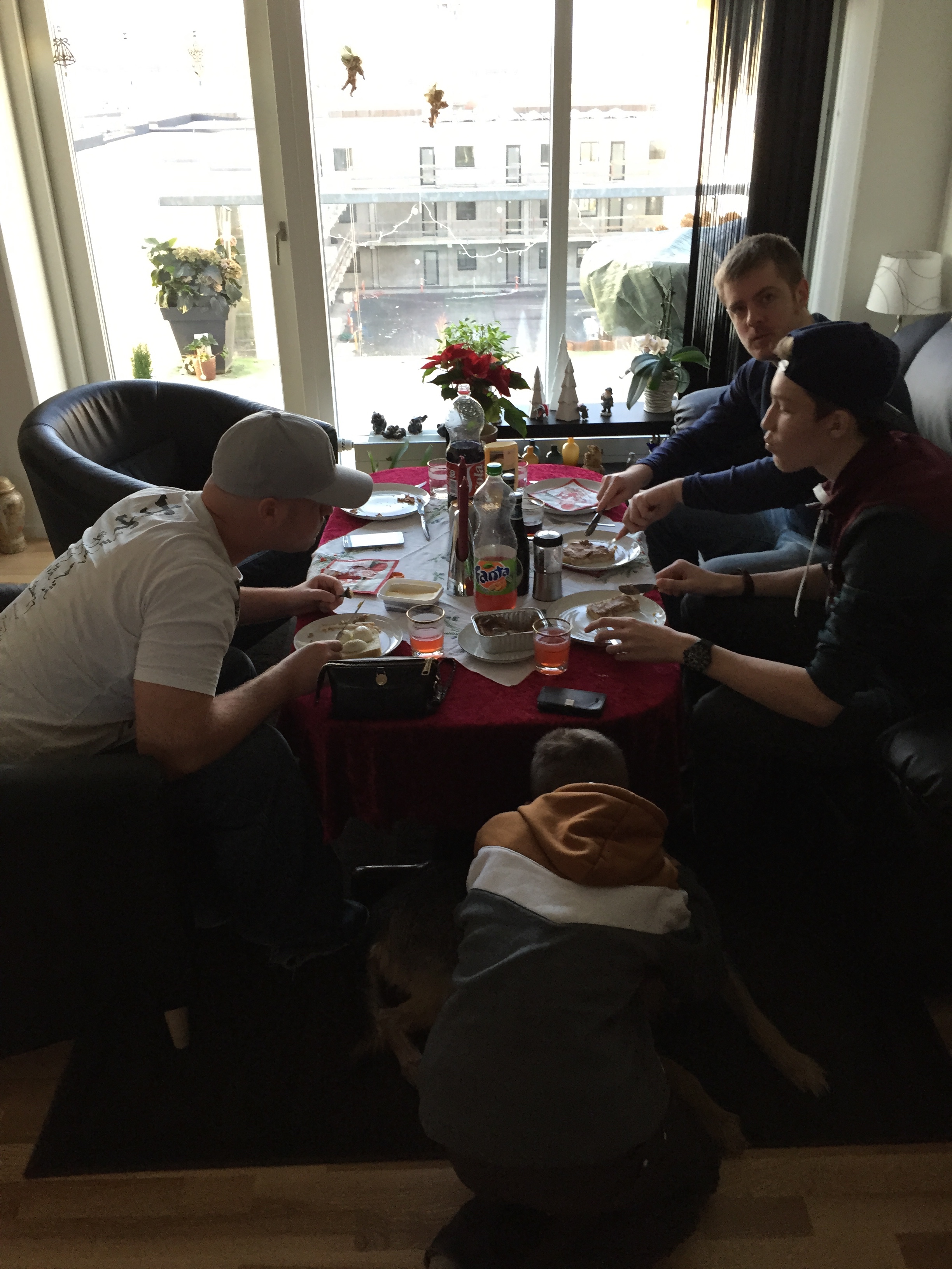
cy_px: 634
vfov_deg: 61.7
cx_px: 476
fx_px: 1063
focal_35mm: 29
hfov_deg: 48.2
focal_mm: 4.15
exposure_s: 1/30
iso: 50
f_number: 2.2
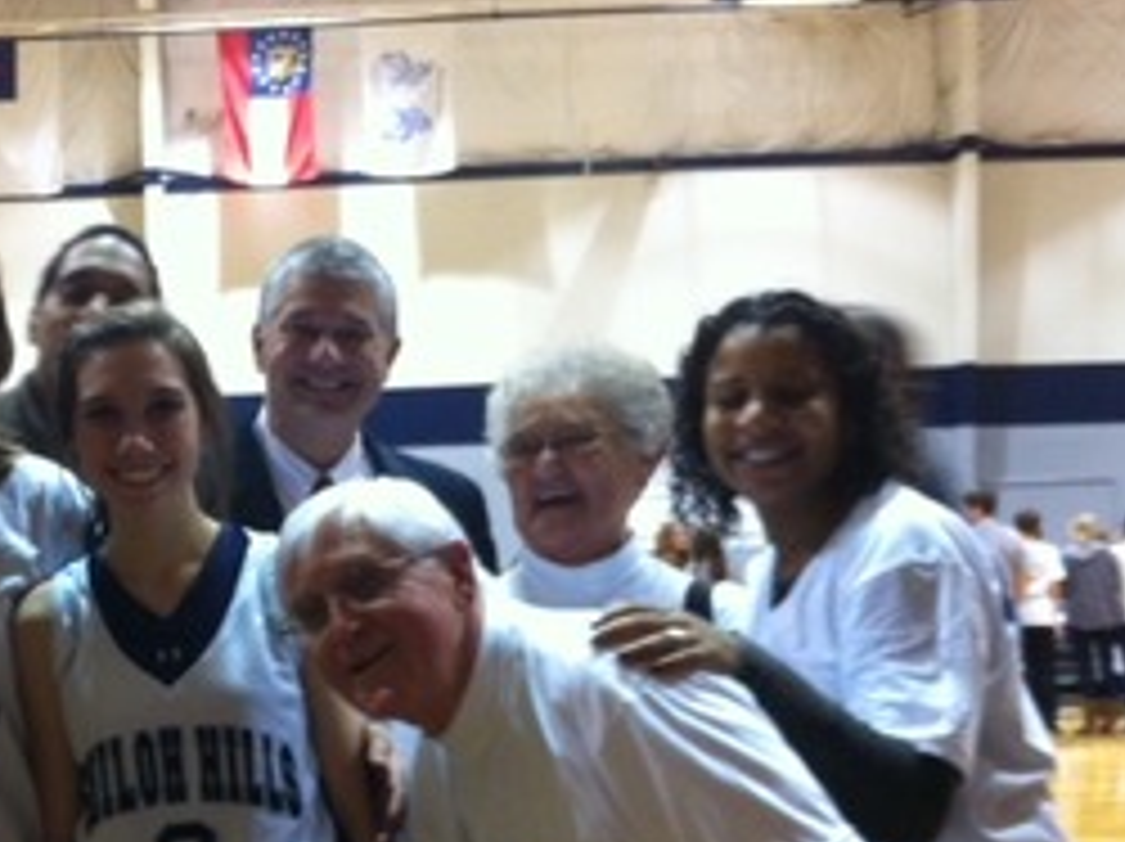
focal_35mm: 63
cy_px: 648
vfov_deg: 23.0
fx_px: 2045
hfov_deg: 29.7
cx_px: 148
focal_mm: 3.85
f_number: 2.8
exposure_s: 1/15
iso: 160
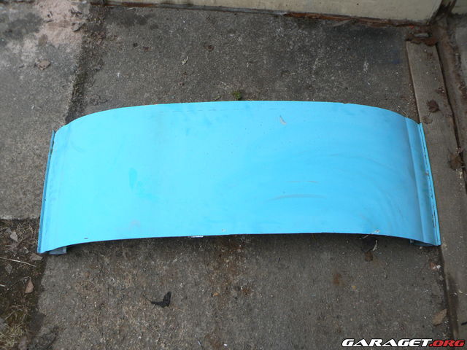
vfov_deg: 39.7
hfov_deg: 51.4
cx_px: 234
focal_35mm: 36
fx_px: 486
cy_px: 175
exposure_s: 1/60
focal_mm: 6
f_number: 3.6
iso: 80
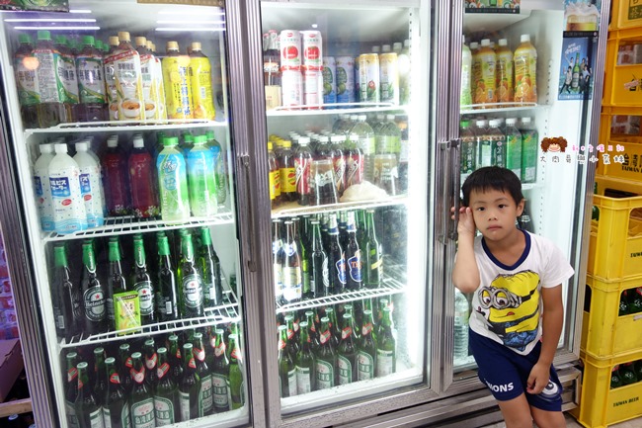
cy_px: 214
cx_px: 321
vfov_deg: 46.4
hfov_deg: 65.5
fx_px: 499
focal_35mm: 28
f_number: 1.8
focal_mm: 10.4
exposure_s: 1/30
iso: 160
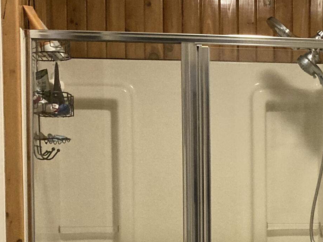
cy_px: 203
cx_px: 348
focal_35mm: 92
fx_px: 859
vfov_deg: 15.9
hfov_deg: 20.4
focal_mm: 3.99
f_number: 1.8
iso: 320
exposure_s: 1/60
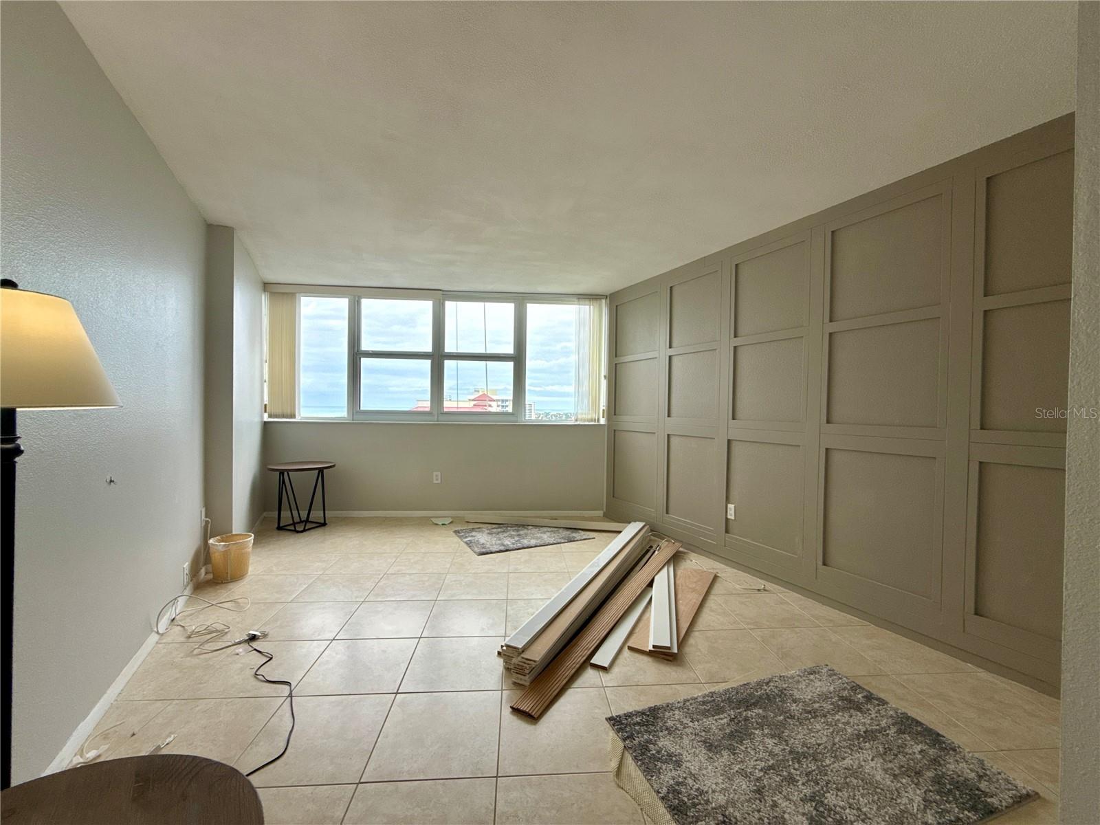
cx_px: 550
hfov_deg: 102.1
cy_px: 412
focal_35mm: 14
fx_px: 445
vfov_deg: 85.7
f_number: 2.2
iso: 64
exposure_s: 1/233
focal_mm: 2.22
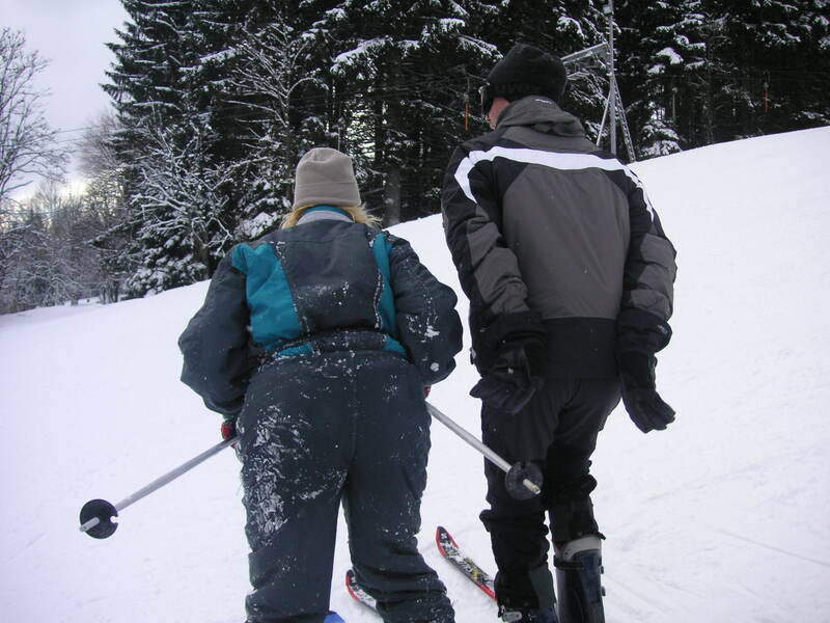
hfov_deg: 50.1
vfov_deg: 38.7
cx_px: 415
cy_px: 312
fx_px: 887
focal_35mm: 37
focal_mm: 6.1
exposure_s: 1/350
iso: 50
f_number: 2.8
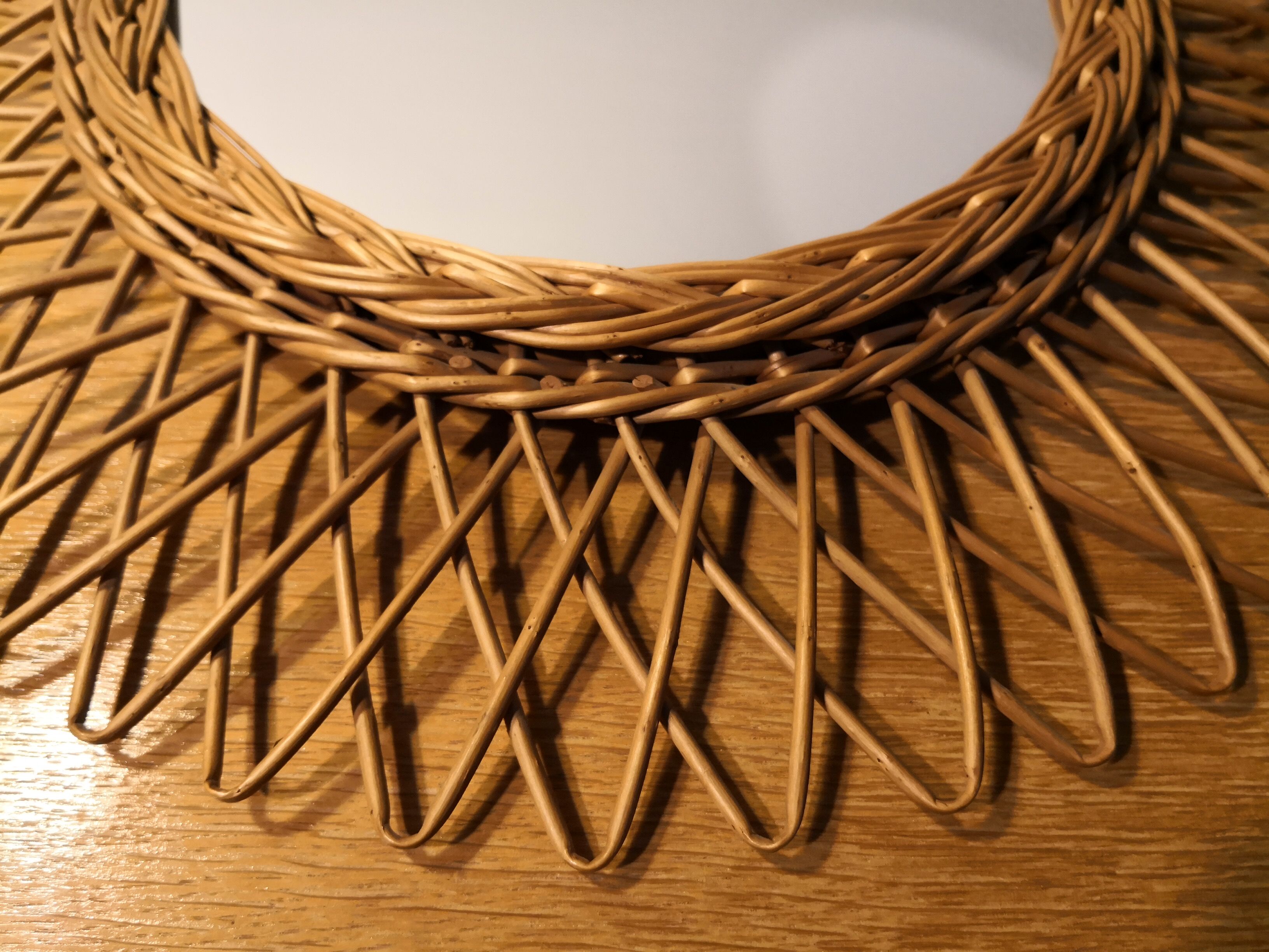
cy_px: 476
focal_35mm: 27
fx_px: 990
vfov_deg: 51.4
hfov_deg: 65.3
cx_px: 634
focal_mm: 3.95
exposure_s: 1/50
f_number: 1.6
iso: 125
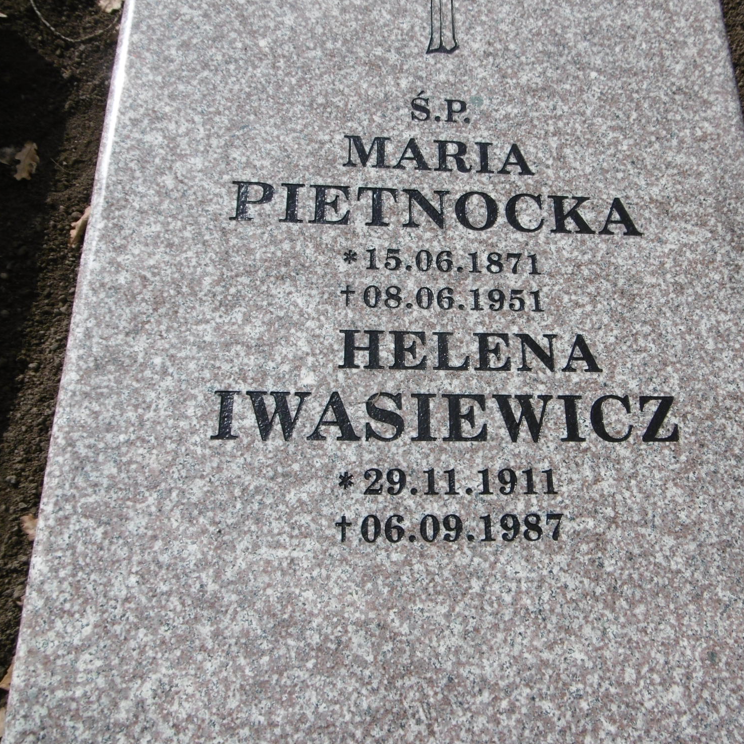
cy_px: 368
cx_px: 439
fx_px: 705
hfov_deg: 55.3
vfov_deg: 55.6
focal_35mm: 29
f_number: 7.8
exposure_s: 1/320
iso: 100
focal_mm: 4.3
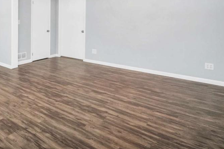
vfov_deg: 44.8
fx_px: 168
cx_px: 43
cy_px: 23
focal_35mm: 27
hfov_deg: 61.5
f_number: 4
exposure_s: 1/160
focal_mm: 10
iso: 2500
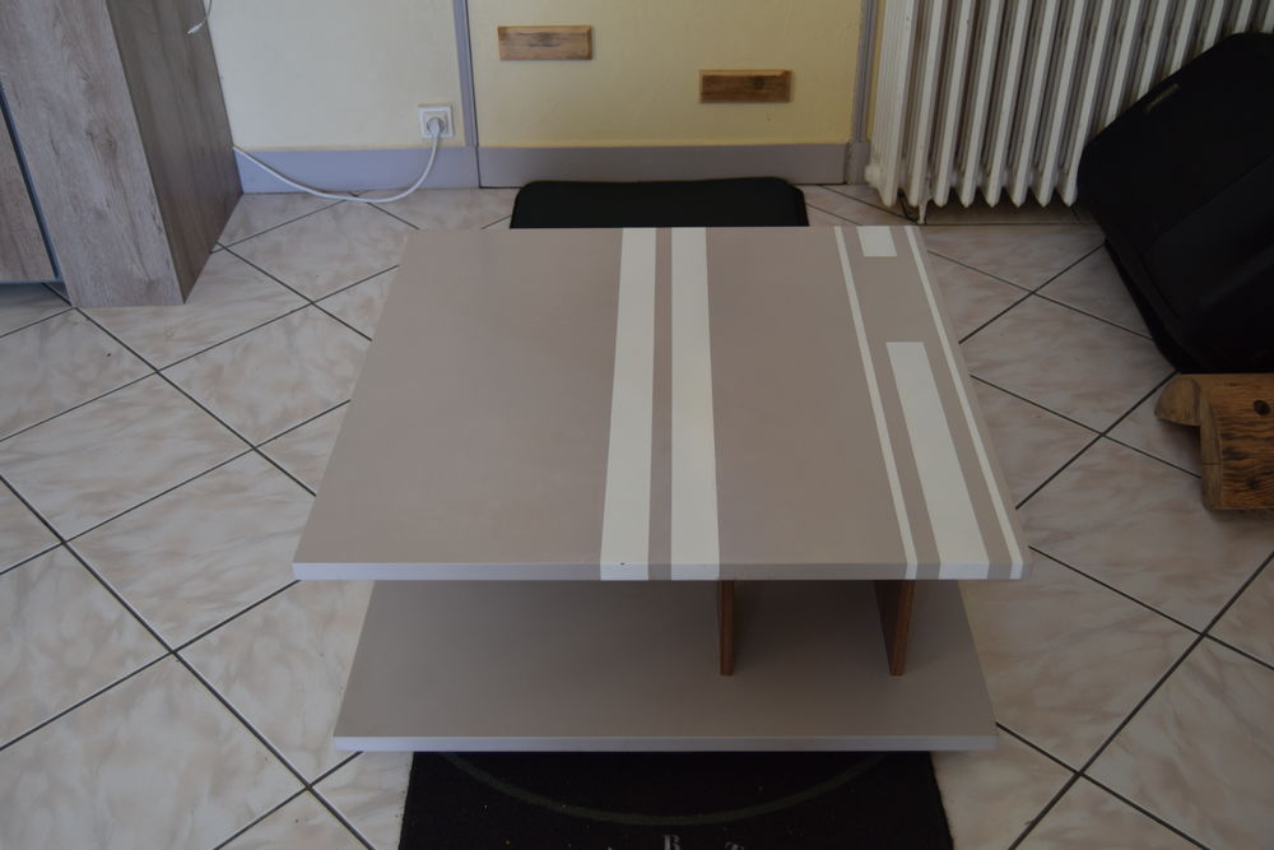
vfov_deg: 36.9
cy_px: 425
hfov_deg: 53.1
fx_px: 1274
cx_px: 637
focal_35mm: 36
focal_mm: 24
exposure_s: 1/60
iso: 400
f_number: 4
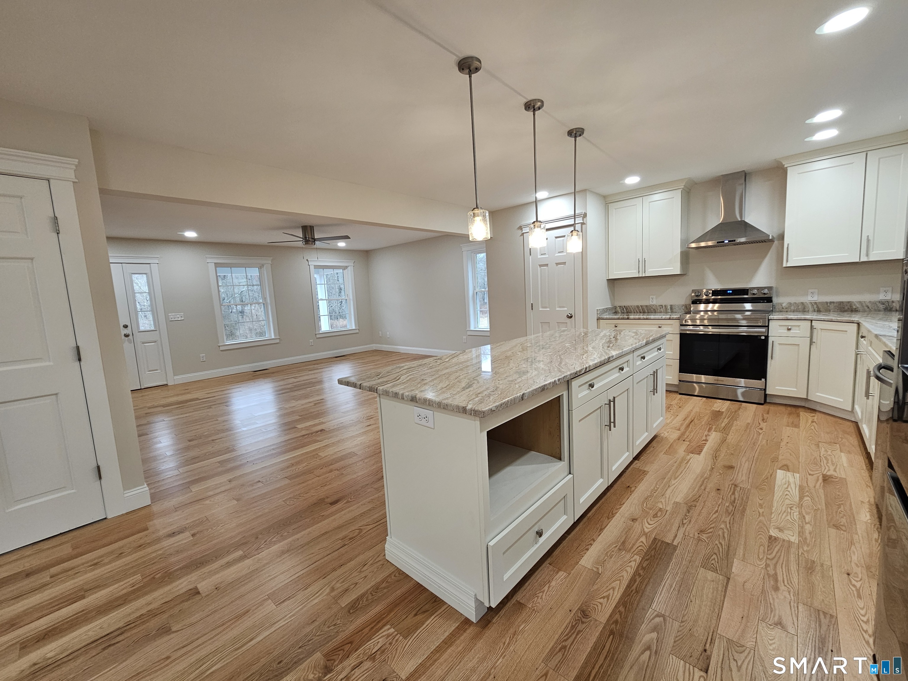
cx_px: 454
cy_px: 340
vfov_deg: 89.9
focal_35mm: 13
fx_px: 341
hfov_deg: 106.2
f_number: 2.2
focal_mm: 2.2
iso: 100
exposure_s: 1/60
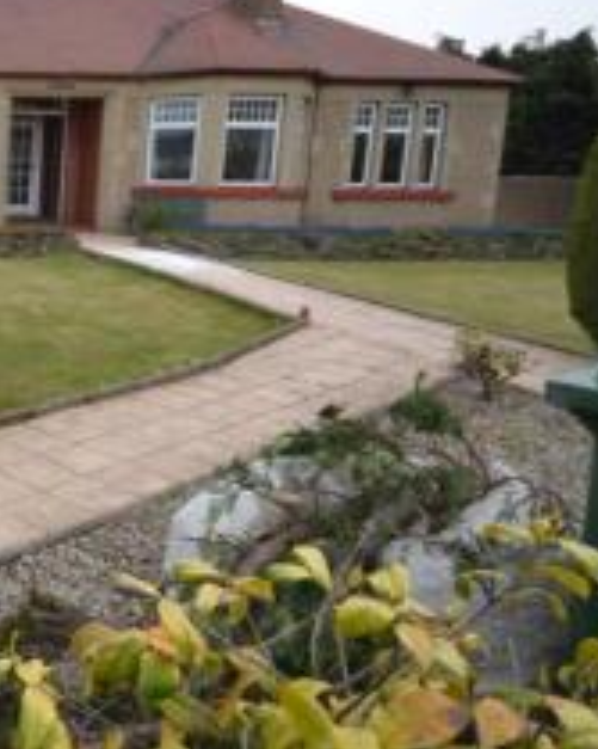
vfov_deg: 55.1
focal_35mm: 32
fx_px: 708
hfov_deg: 33.0
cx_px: -190
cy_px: 288
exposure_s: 1/160
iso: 100
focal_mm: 10
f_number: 5.6
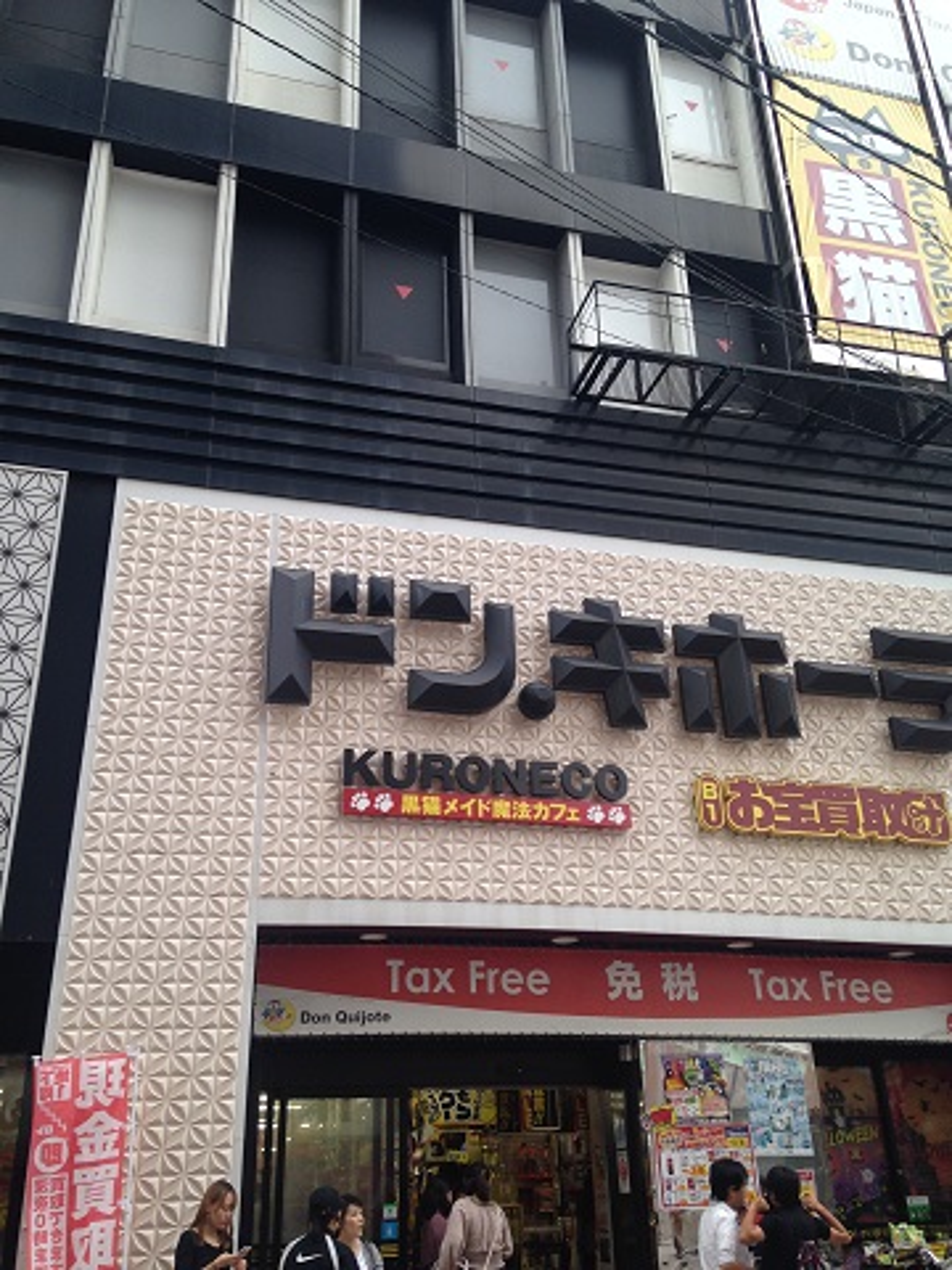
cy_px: 635
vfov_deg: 55.4
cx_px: 476
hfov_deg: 42.9
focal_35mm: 33
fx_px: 1210
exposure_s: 1/125
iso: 50
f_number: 2.4
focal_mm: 4.12
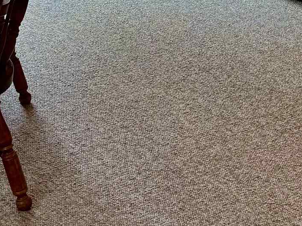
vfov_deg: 12.9
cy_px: -172
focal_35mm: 105
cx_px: 26
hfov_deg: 18.4
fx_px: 916
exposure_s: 1/169
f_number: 1.78
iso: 80
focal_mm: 6.76
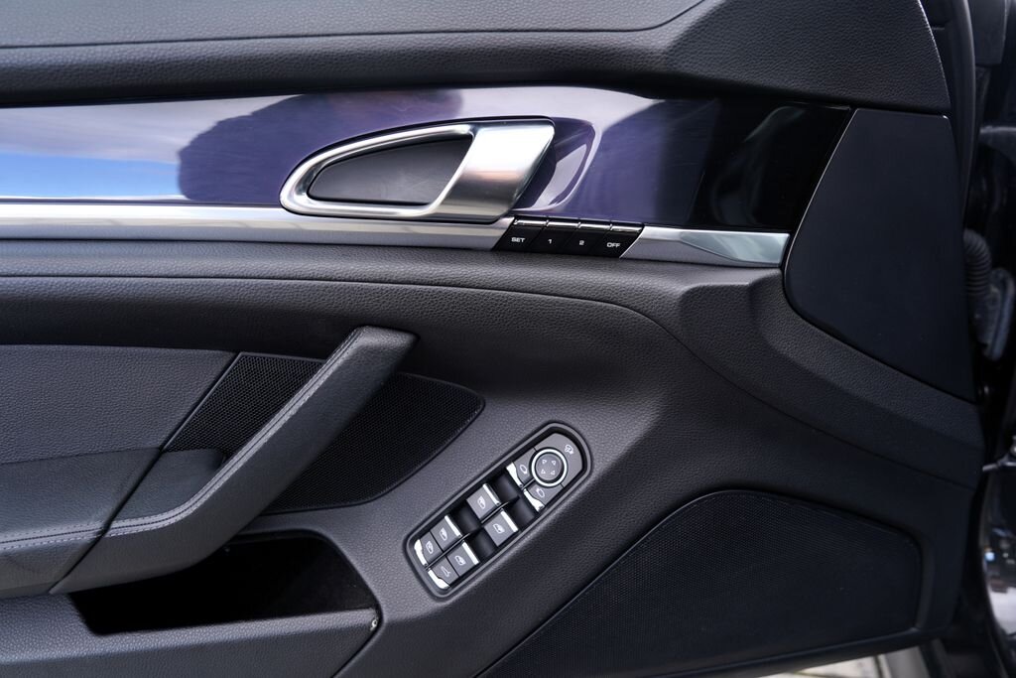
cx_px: 508
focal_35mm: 24
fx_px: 677
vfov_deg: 53.1
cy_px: 339
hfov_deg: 73.7
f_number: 4
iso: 100
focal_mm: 24
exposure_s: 1/60
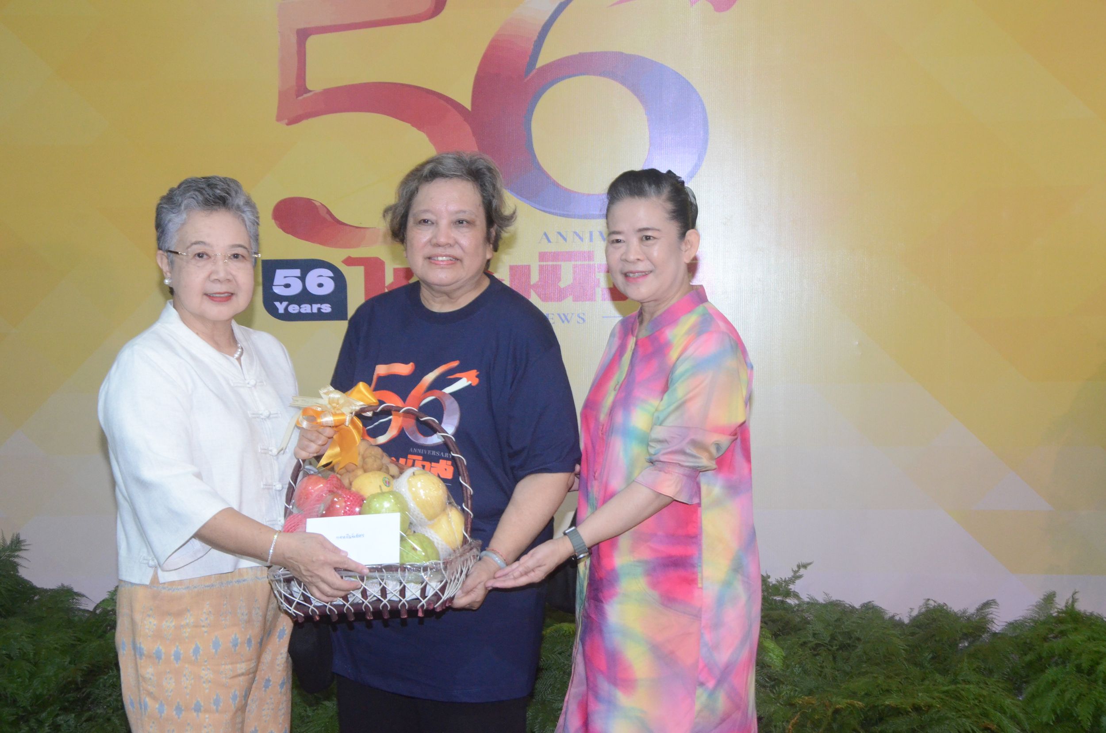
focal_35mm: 51
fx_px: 1564
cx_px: 553
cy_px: 366
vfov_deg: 26.4
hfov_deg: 39.0
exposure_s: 1/60
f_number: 10
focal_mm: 34
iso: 3200
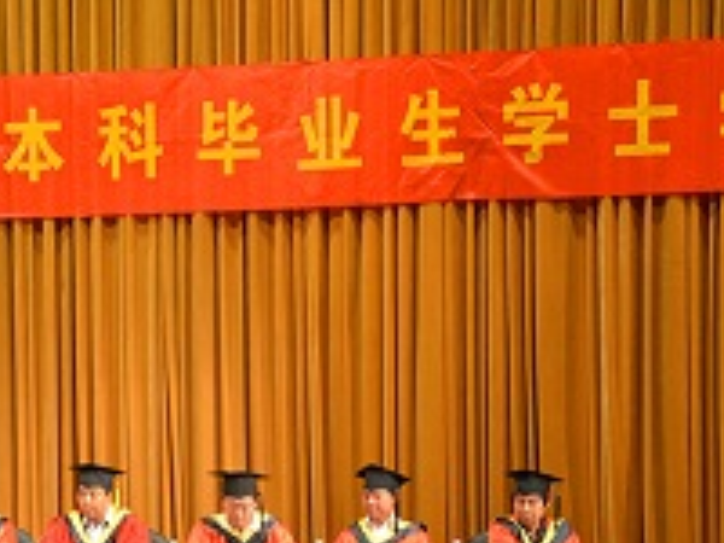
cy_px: 471
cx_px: 25
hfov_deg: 11.0
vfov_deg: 8.3
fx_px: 3723
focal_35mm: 178
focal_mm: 62
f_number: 6.3
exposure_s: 1/30
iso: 1600
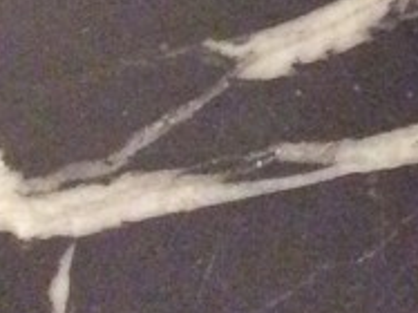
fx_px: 2208
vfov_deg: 7.4
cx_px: 1052
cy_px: -519
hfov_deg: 9.5
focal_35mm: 183
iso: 320
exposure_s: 1/25
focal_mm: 3.3
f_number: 2.4
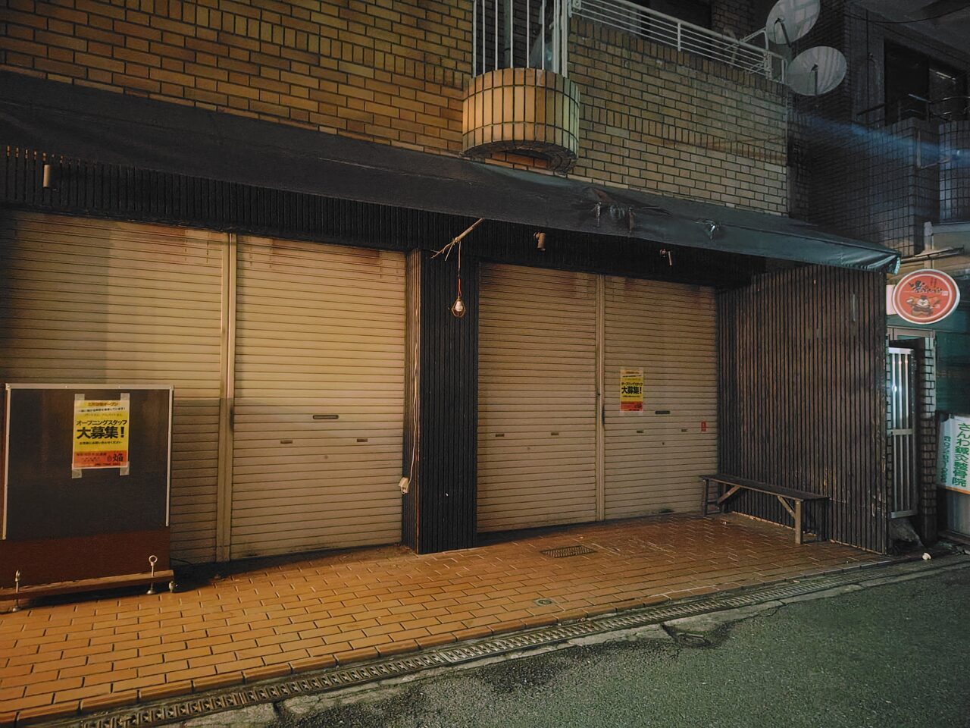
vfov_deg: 58.9
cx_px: 485
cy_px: 364
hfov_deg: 73.9
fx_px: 644
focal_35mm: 23
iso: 6400
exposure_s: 1/11.3
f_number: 1.9
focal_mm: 5.6
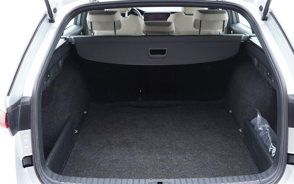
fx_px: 313
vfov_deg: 32.8
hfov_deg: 50.4
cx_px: 154
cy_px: 88
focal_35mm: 39
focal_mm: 24
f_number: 2.8
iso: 500
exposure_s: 1/40
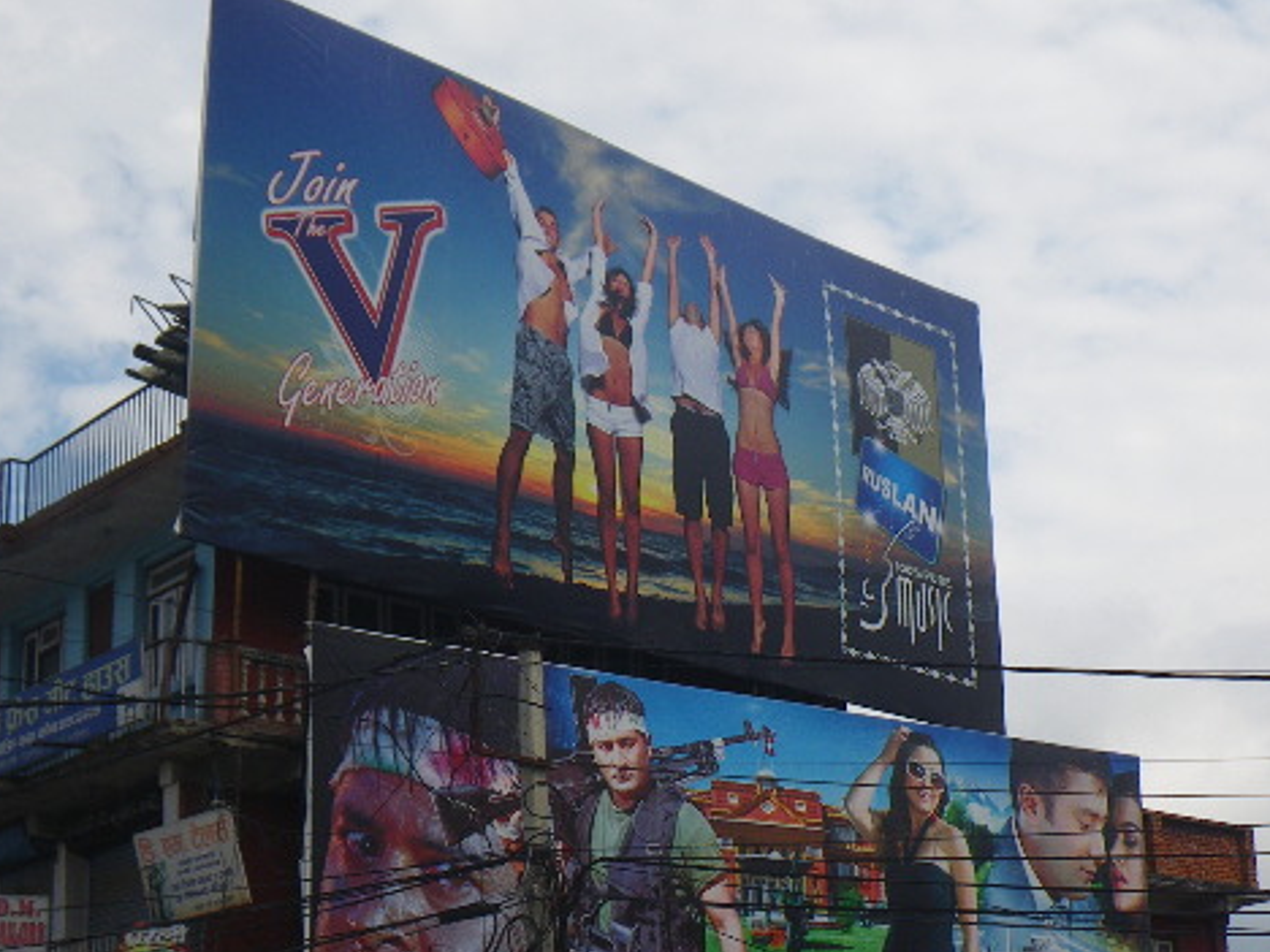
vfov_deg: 23.5
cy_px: 692
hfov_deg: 31.2
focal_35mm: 62
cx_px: 639
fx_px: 2275
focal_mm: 6.1
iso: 50
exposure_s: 1/400
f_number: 4.6
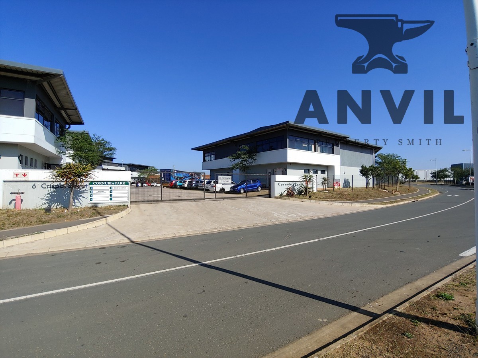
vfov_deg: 78.1
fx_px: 221
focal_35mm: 16
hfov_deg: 94.5
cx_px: 239
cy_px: 179
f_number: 1.9
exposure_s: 1/1250
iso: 50
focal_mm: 2.18
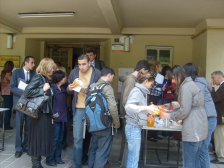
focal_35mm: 35
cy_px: 84
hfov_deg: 52.6
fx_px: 226
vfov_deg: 40.7
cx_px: 112
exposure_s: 1/125
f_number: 2.8
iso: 80
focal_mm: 5.8
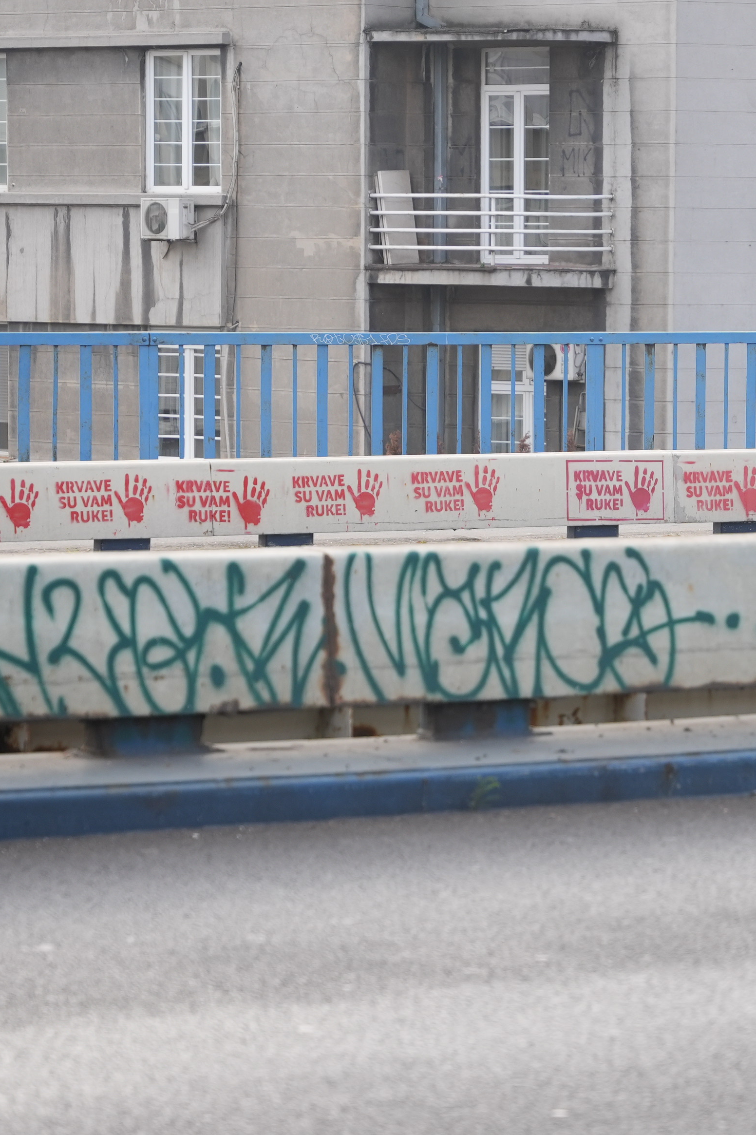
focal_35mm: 158
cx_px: 622
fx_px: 4978
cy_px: 567
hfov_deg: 8.7
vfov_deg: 13.0
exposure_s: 1/1000
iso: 250
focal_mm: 70
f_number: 2.8
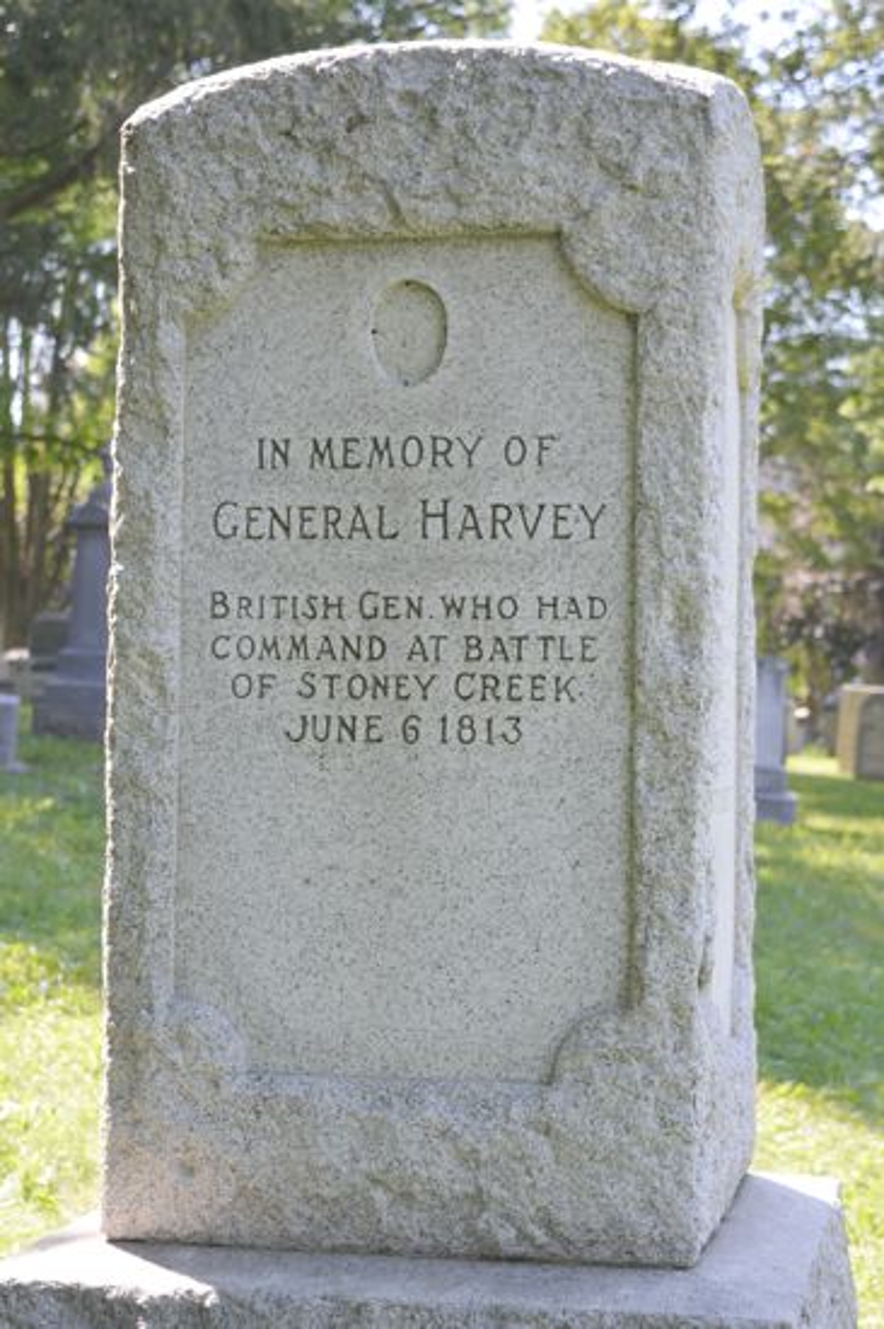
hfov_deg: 19.7
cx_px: 442
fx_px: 2545
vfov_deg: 29.3
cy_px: 664
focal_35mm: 69
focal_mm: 46
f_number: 5.6
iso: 160
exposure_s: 1/125
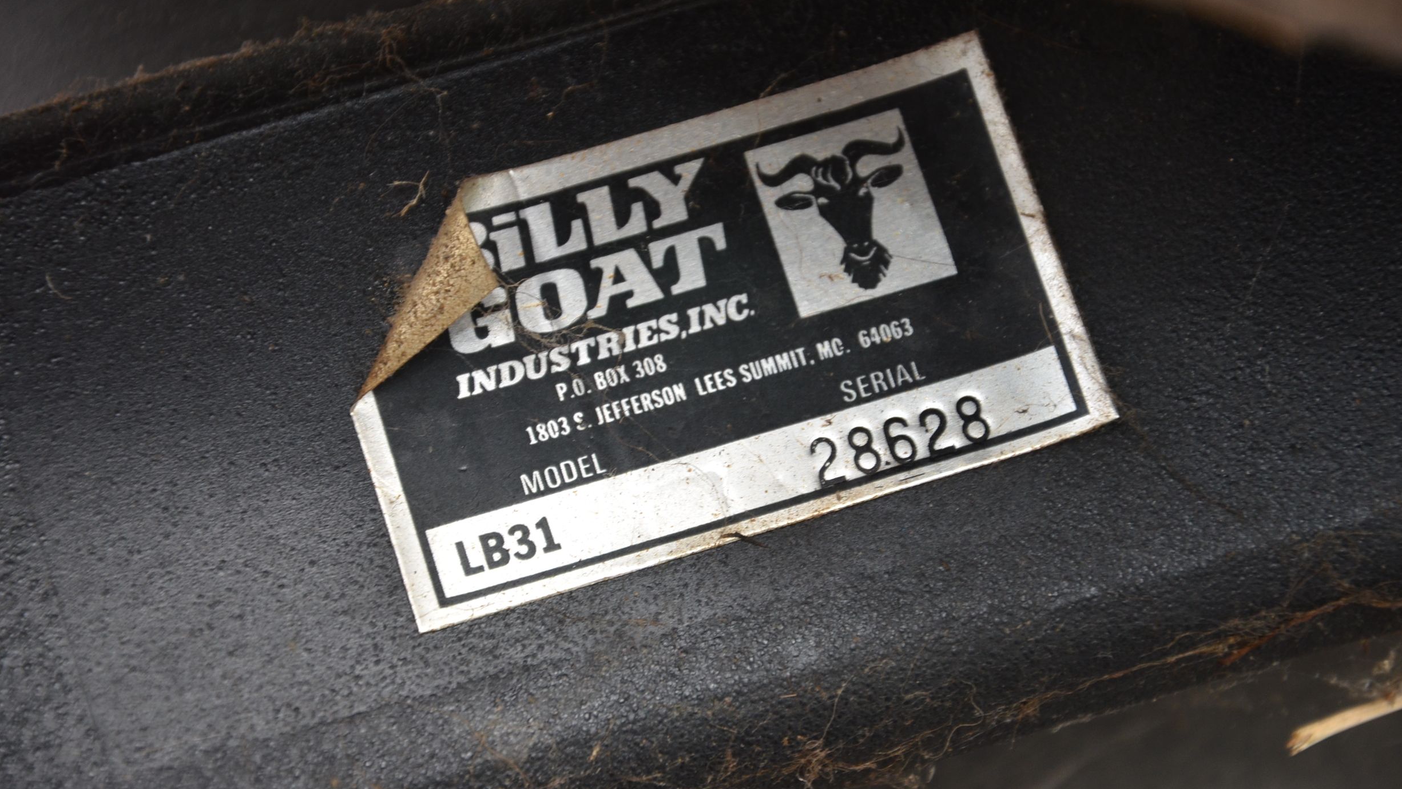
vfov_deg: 7.3
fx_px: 6154
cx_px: 704
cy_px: 344
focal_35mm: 166
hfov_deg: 13.0
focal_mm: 105
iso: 400
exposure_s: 1/60
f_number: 5.6
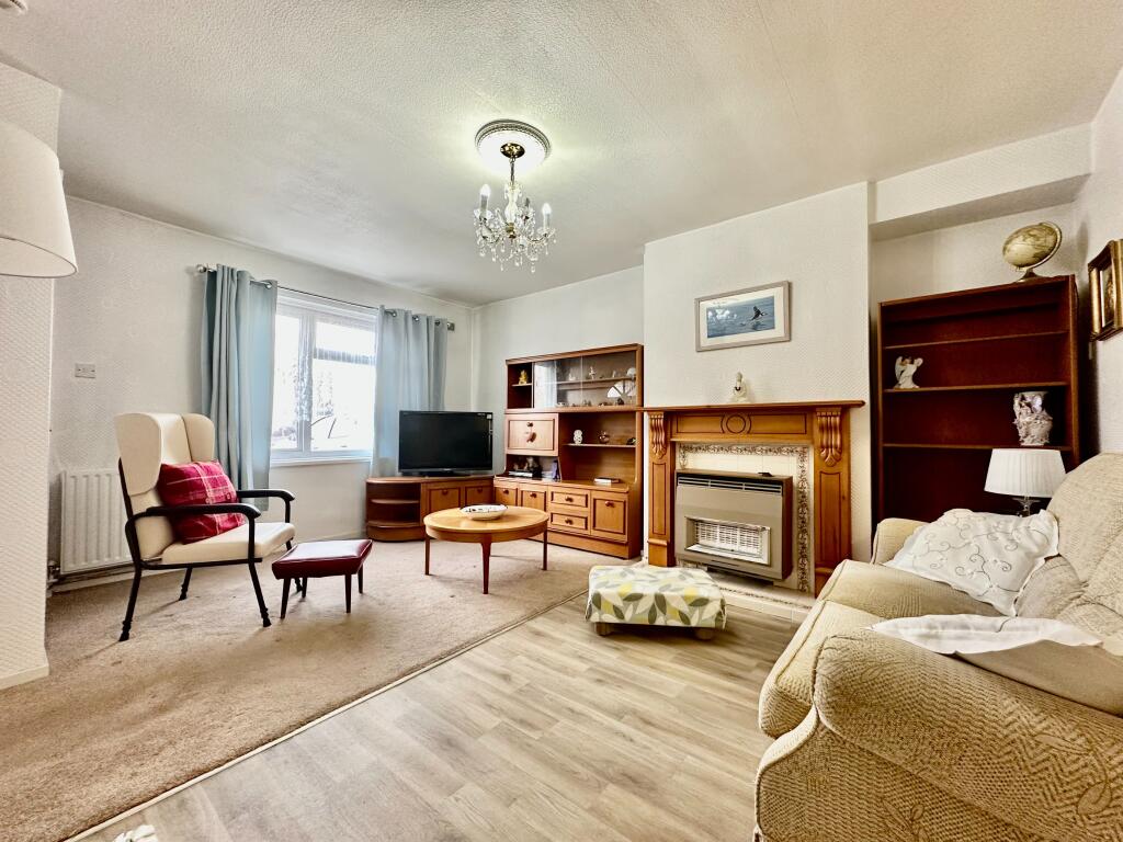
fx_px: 454
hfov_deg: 102.1
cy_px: 421
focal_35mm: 14
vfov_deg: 85.7
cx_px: 562
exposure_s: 1/100
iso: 250
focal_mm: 2.22
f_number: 2.2
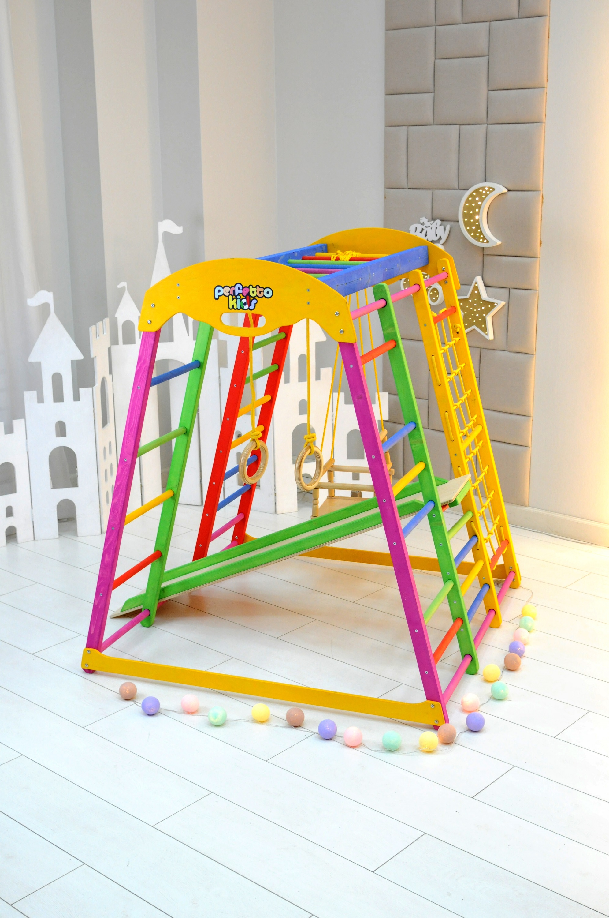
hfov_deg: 29.8
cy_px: 459
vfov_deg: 43.7
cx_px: 304
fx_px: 1145
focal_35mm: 45
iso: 1000
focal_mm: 30
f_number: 5.6
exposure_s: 1/50
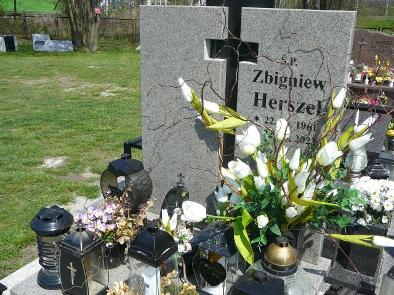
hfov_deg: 52.6
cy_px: 148
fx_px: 398
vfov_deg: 40.7
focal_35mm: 35
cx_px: 197
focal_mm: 5.2
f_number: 5
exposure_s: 1/400
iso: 80
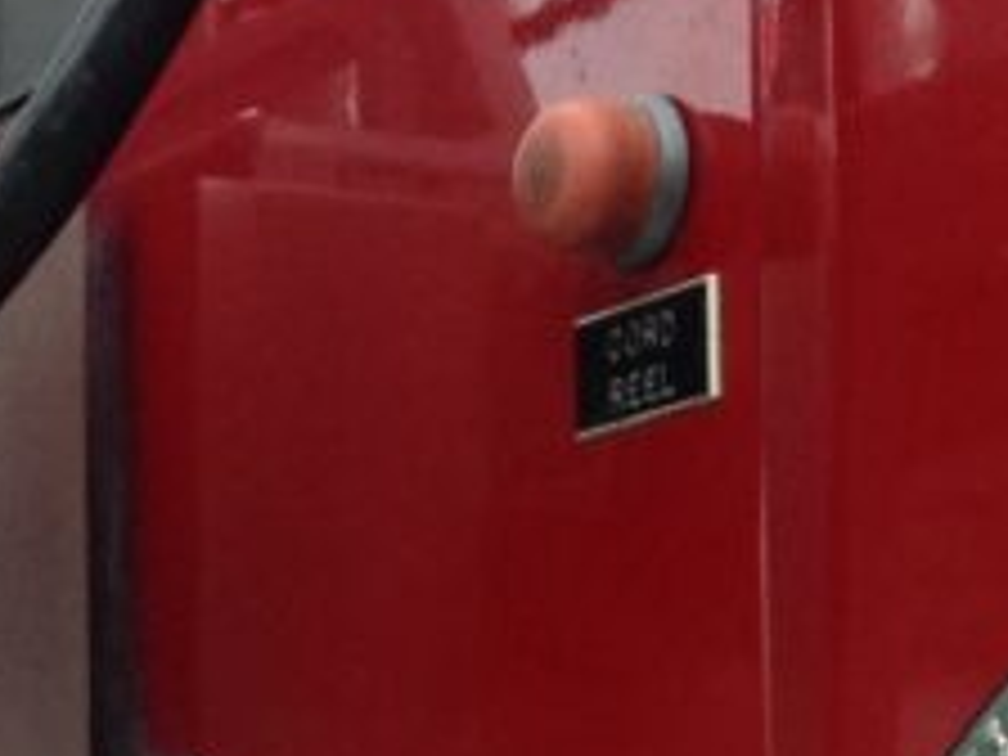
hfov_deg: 11.3
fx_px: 5009
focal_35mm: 172
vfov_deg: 8.6
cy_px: 837
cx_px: -207
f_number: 2.4
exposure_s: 1/120
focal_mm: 3.3
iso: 50
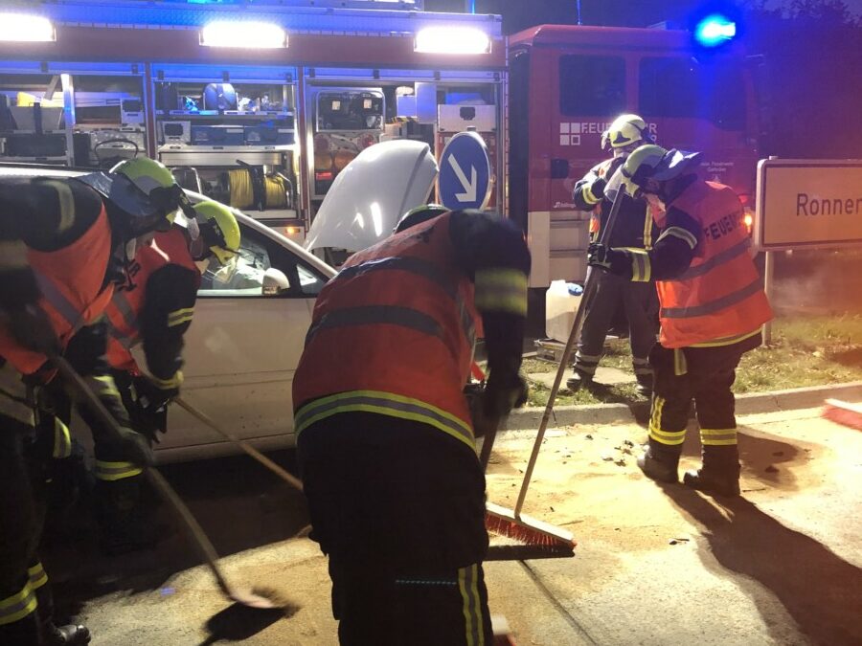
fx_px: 697
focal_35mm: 28
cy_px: 323
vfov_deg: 49.7
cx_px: 431
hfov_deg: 63.4
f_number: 1.8
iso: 100
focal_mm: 3.99
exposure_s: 1/11
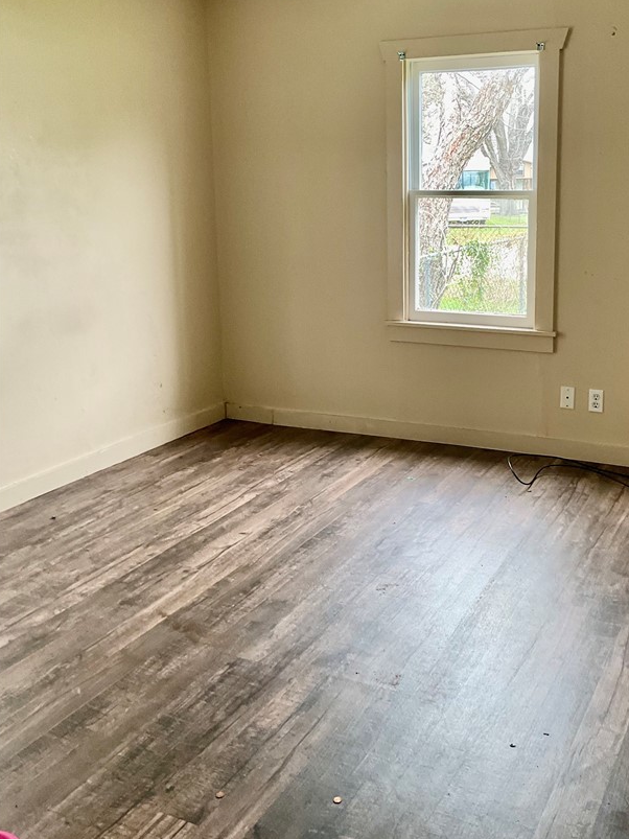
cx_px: 396
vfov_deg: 49.7
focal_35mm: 37
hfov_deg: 38.4
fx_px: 897
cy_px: 323
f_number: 1.8
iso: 64
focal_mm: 3
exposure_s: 1/60
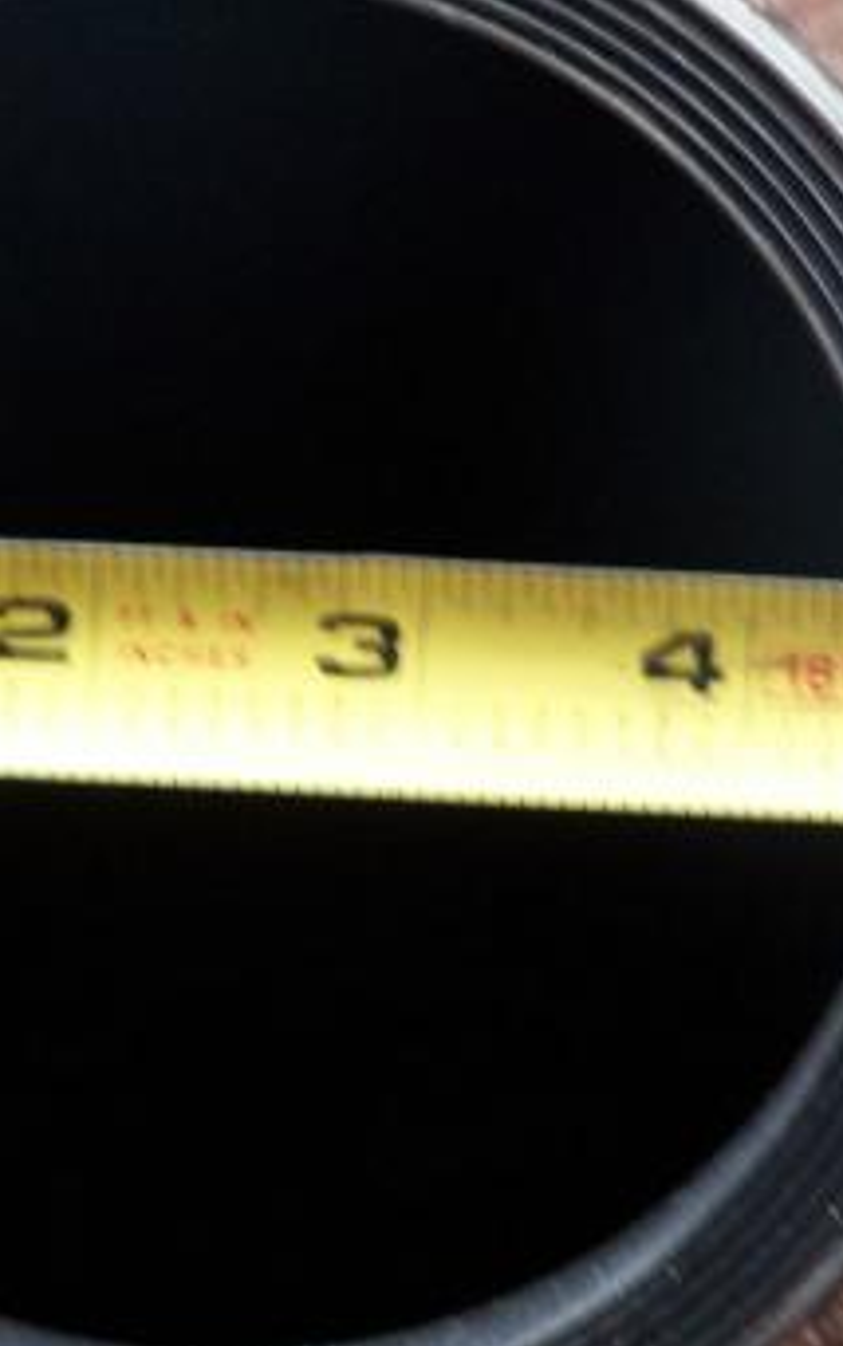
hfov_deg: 4.9
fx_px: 9917
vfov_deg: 7.8
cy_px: 691
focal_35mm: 270
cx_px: 311
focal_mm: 28
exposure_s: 1/20
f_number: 3.2
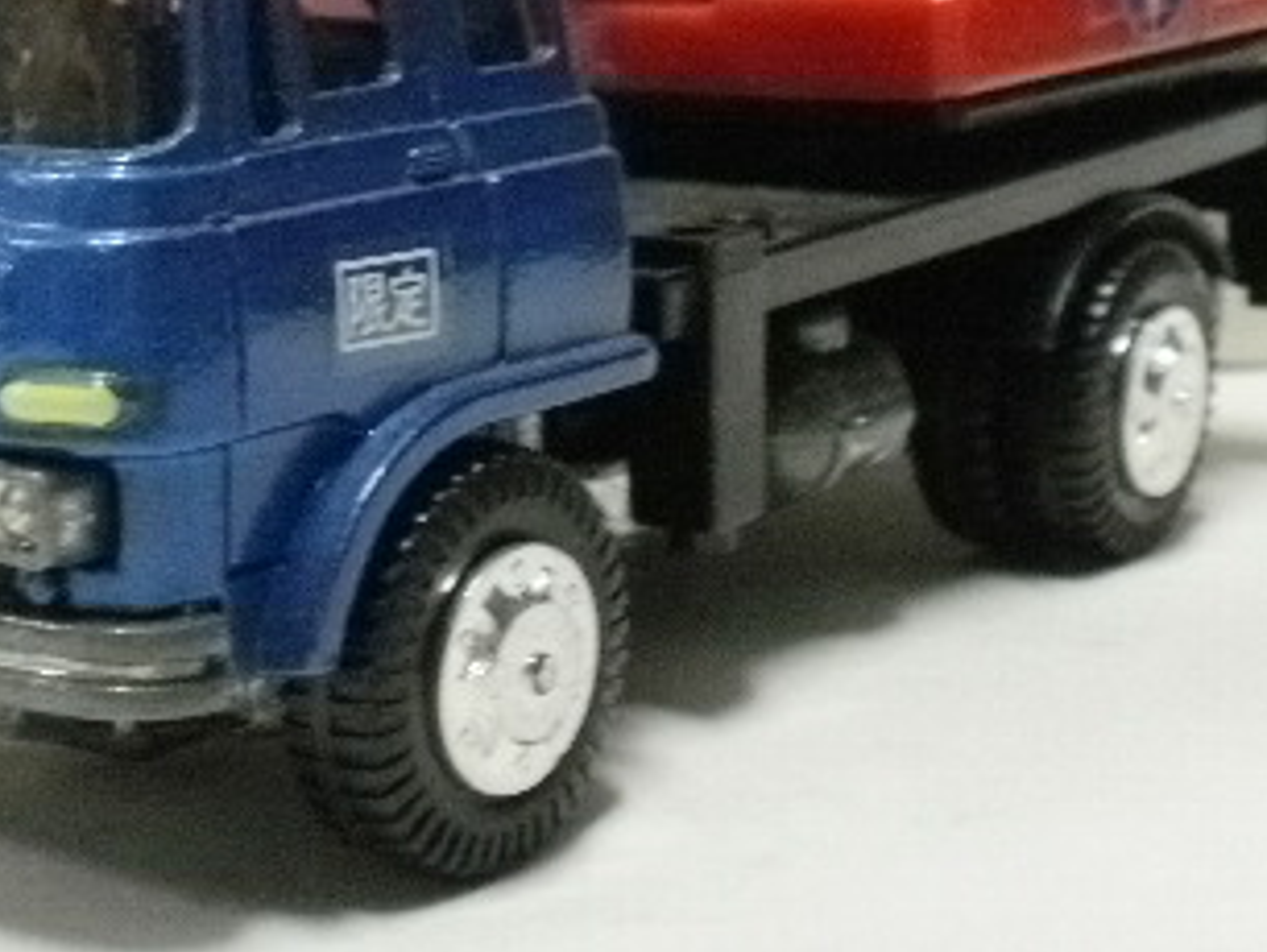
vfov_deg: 15.8
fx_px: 3370
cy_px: 8
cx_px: 298
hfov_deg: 21.1
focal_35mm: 92
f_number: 4
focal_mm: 7.7
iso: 500
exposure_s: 1/15
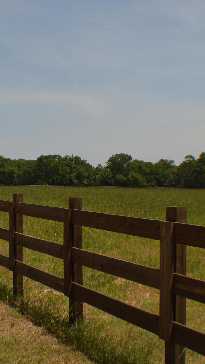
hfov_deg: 15.9
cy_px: 183
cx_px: 92
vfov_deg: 27.9
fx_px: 735
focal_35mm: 76
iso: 100
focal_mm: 32
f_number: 9
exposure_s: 1/200
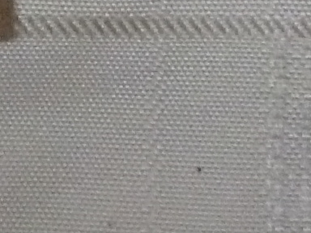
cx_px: -460
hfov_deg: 9.6
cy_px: -434
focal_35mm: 180
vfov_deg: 7.4
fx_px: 1617
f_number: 3.3
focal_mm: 4.4
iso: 800
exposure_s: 1/60
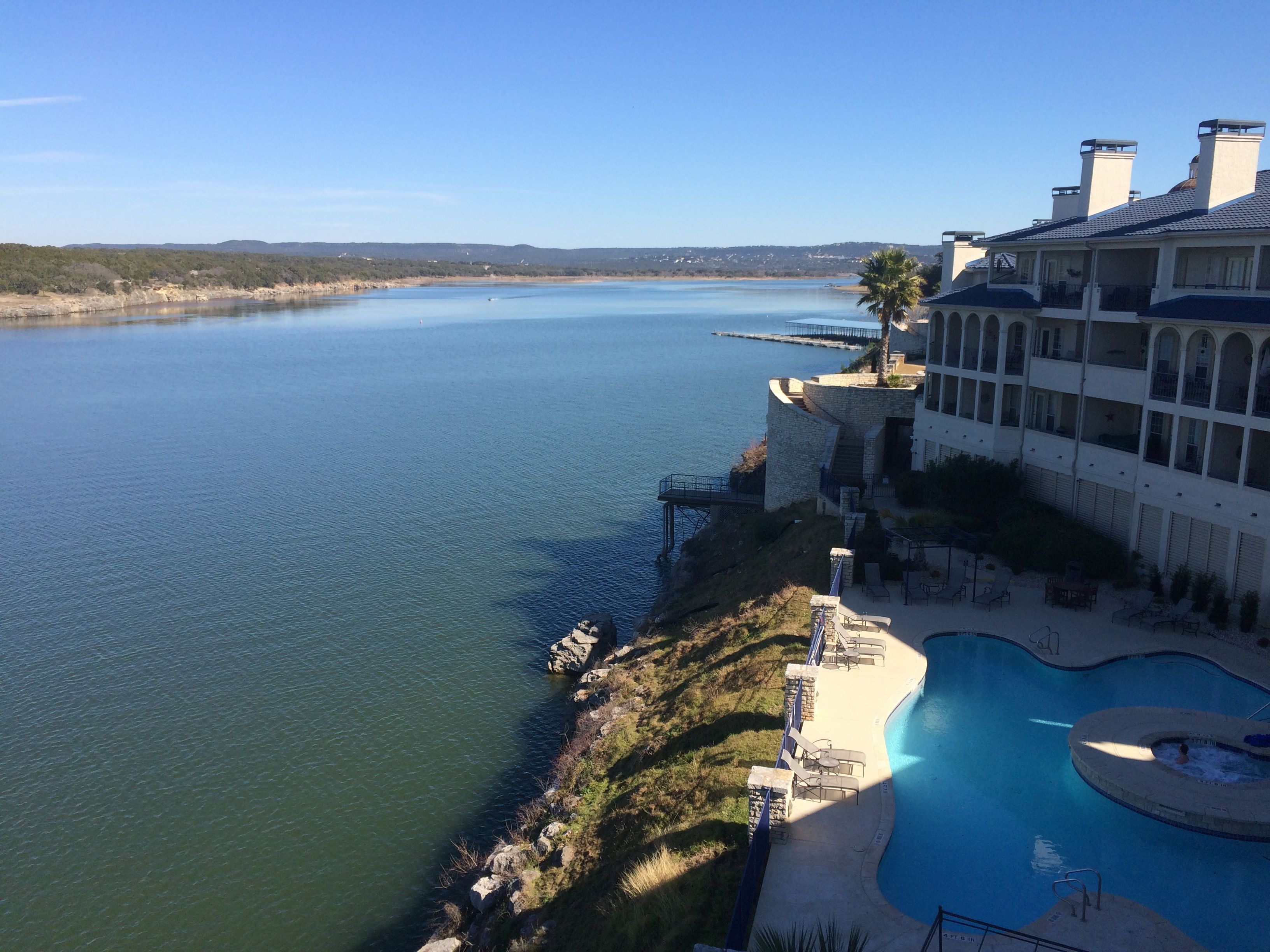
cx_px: 635
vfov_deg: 48.2
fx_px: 1064
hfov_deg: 61.7
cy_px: 476
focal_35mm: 29
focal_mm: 4.15
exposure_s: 1/1709
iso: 32
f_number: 2.2
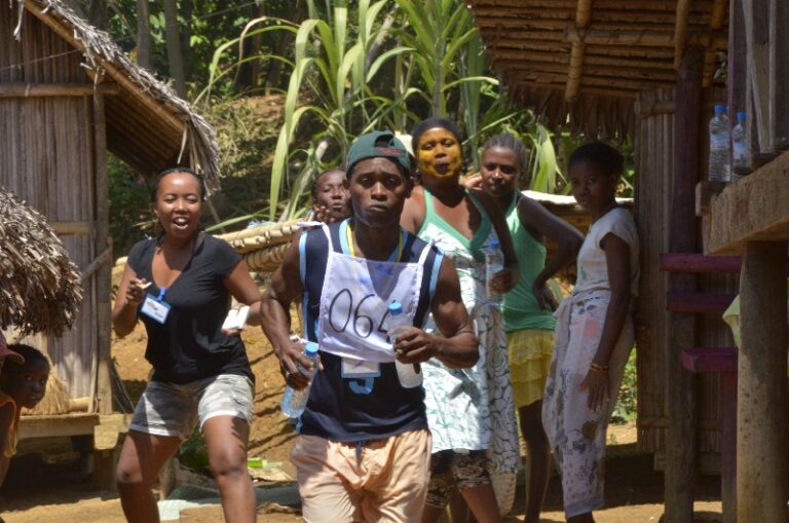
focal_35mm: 158
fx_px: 3445
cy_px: 262
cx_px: 394
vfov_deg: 8.7
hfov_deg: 13.1
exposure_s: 1/160
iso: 800
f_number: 16
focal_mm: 105
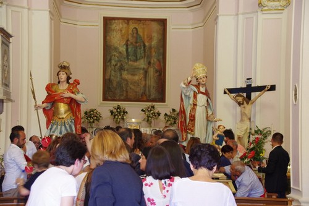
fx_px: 772
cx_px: 154
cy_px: 103
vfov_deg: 15.2
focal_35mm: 90
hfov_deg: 22.6
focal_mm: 60
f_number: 6.3
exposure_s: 1/30
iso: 1600
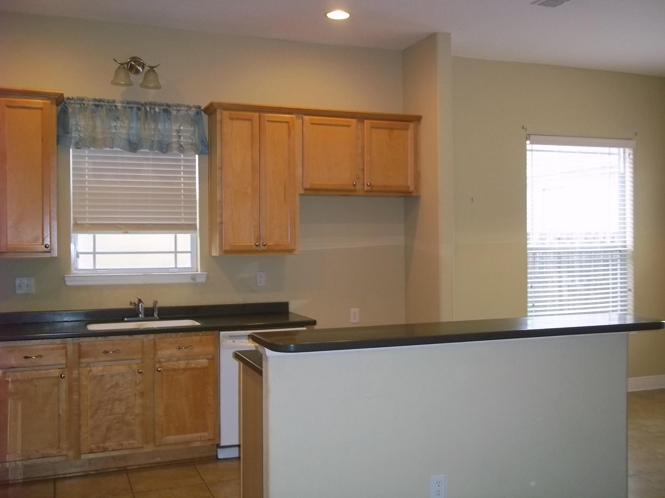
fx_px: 692
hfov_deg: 51.4
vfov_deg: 39.7
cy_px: 249
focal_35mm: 36
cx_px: 332
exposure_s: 1/30
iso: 160
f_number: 3.1
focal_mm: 6.5
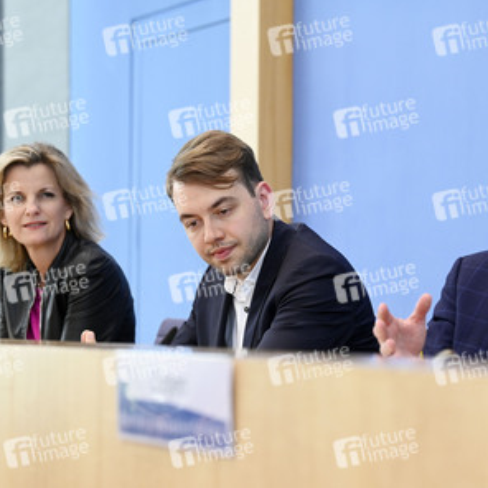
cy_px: 242
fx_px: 2105
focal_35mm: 132
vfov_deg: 13.2
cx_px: 332
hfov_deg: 13.2
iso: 3200
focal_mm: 102
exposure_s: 1/640
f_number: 5.6
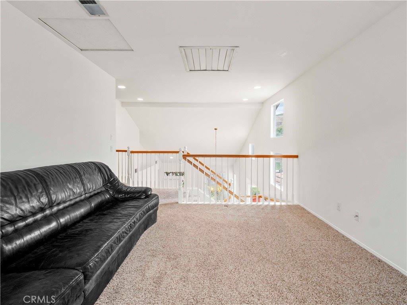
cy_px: 152
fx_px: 188
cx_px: 204
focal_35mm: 16
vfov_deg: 78.1
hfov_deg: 94.5
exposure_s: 1/5
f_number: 9
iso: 200
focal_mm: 8
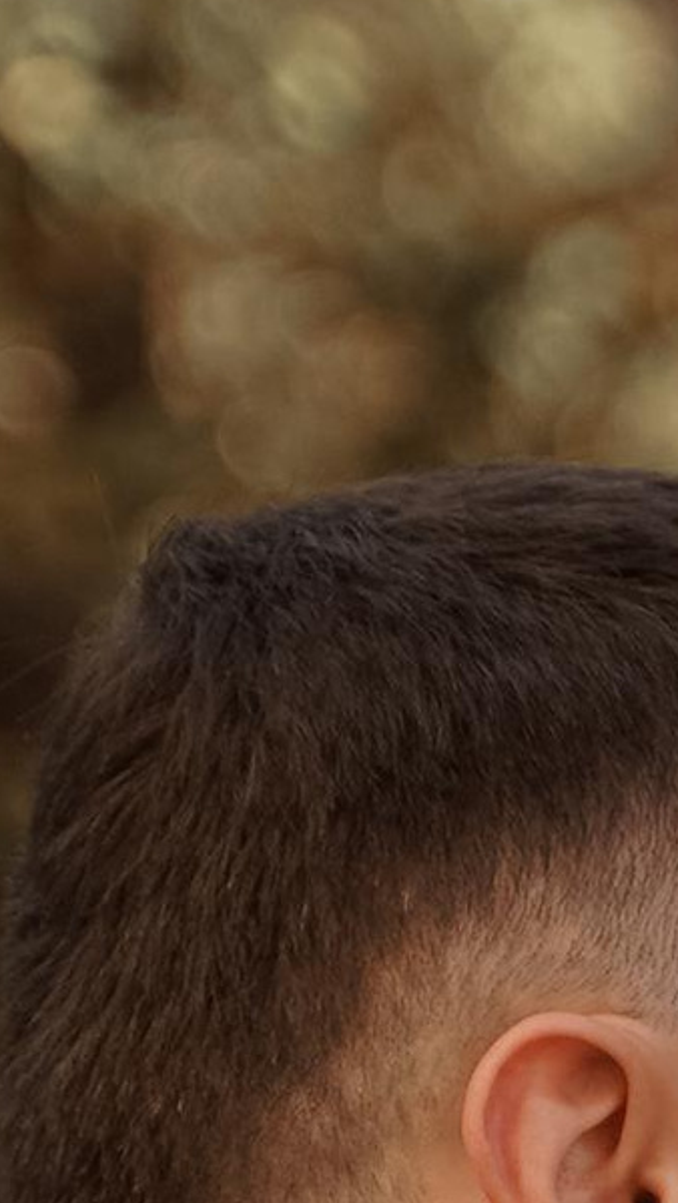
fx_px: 11557
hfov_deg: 3.3
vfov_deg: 5.9
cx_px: 1464
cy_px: 1867
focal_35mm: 362
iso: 200
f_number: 2.8
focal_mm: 54
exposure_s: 1/1250
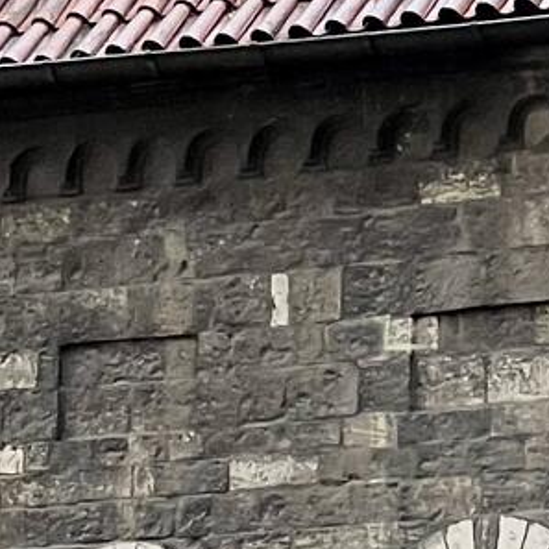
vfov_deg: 3.7
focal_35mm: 469
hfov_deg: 3.7
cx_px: 767
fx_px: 8415
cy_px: 425
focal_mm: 9
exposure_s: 1/99
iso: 125
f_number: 2.8
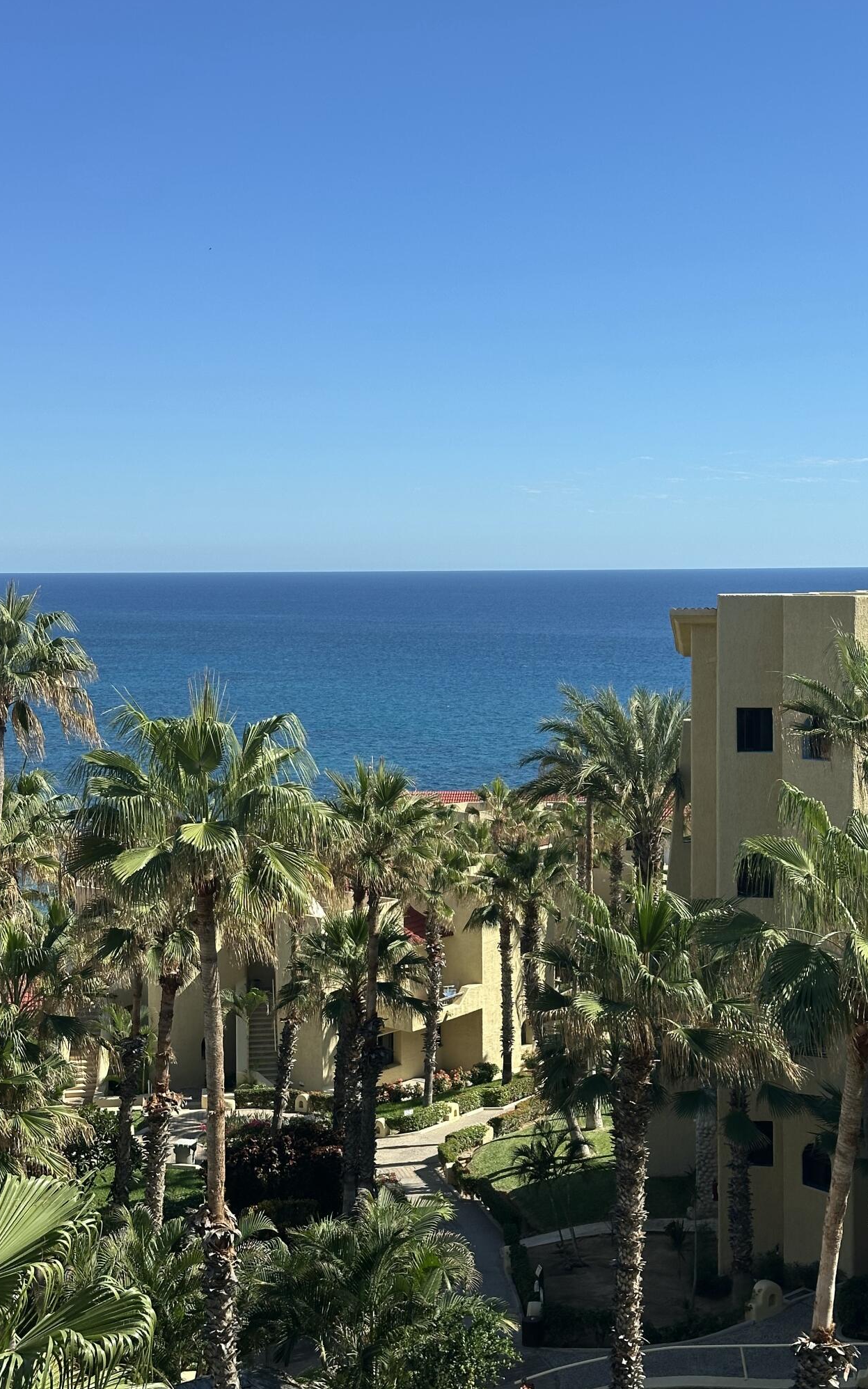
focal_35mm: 51
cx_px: 503
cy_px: 694
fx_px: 1930
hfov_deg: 25.3
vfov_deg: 39.6
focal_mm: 6.86
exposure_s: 1/4367
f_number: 1.78
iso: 64
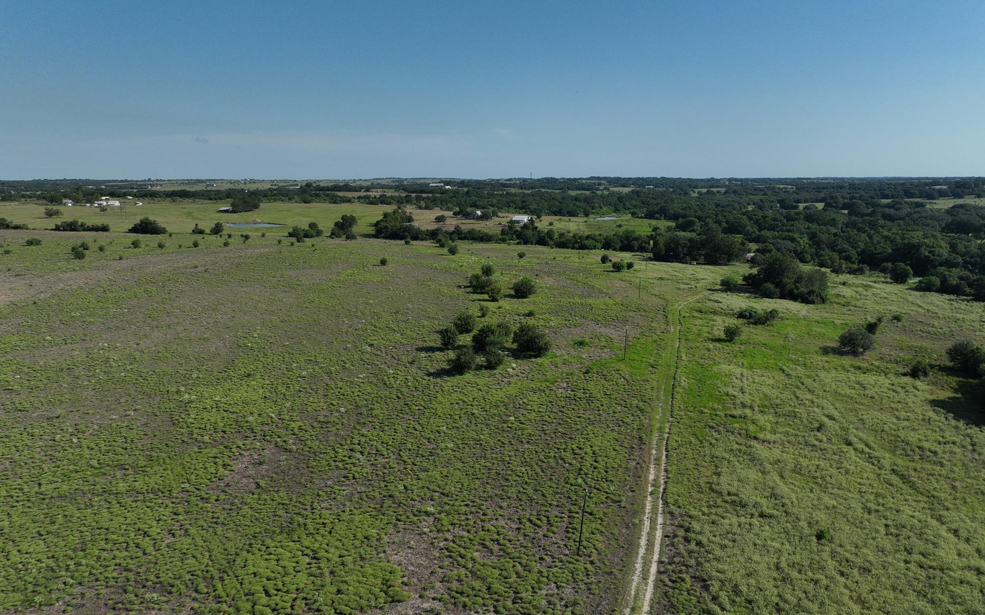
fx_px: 698
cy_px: 342
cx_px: 495
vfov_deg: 47.5
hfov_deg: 70.4
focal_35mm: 26
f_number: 2.8
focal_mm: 12.29
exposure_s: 1/3200
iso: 110
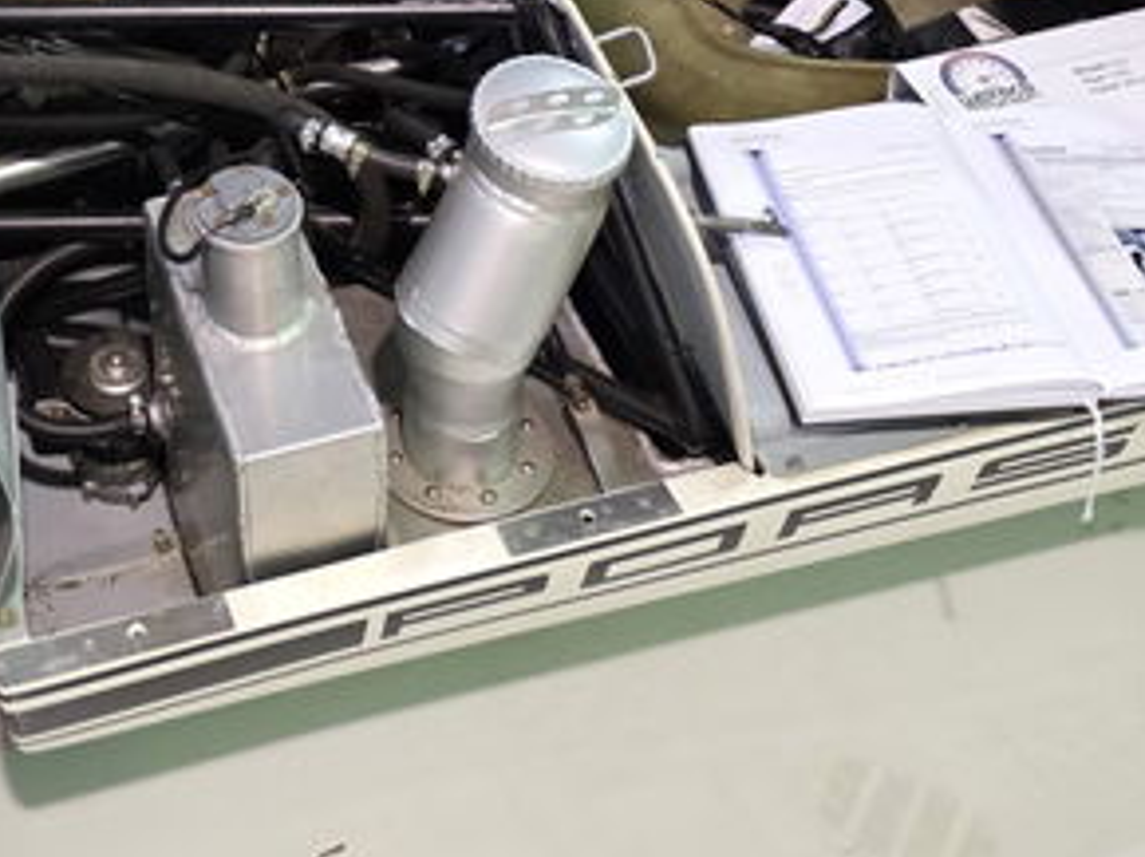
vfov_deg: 22.3
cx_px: 150
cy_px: -150
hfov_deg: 30.5
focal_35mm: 61
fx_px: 2016
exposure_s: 1/120
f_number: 1.7
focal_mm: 6.3
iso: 800
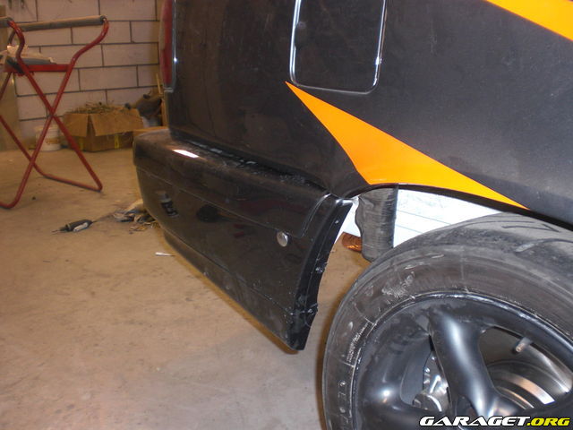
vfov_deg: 39.7
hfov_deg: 51.4
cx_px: 286
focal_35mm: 36
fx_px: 596
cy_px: 215
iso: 200
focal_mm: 6.3
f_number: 3.1
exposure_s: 1/60
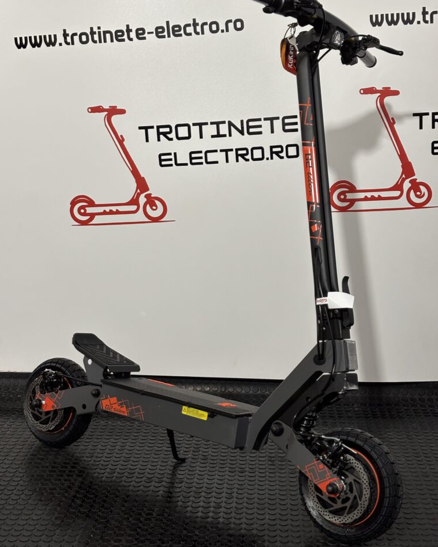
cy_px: 264
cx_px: 217
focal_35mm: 55
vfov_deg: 34.1
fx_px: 891
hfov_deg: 27.6
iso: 160
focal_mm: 5.96
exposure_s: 1/33
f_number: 1.6
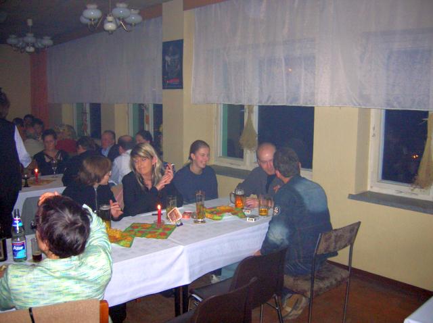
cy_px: 162
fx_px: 425
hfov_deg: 54.0
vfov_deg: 41.7
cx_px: 216
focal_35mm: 34
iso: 200
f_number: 2.9
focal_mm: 5.7
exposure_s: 1/60.1
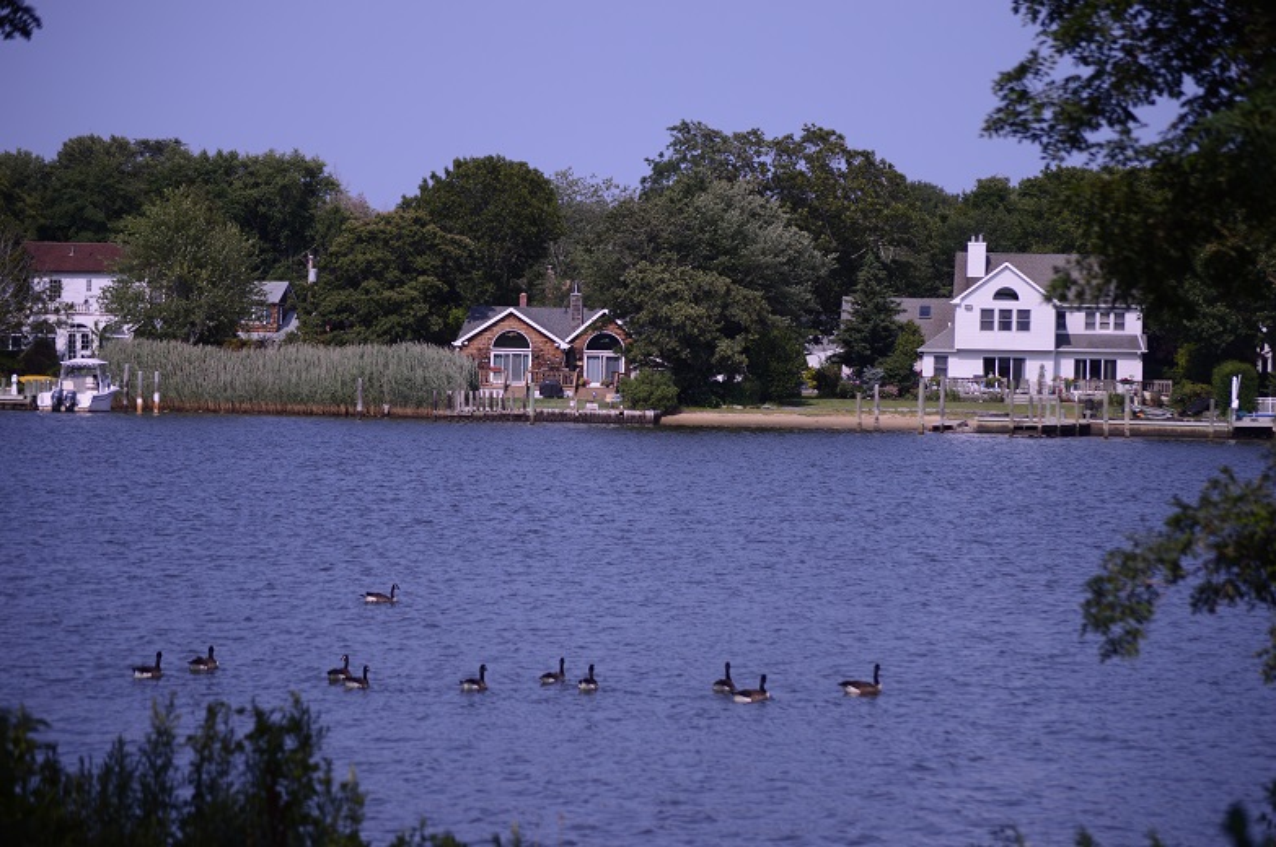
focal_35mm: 129
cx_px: 638
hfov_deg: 15.9
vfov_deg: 10.6
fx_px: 4567
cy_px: 424
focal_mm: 86
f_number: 11
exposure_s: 1/1250
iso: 100
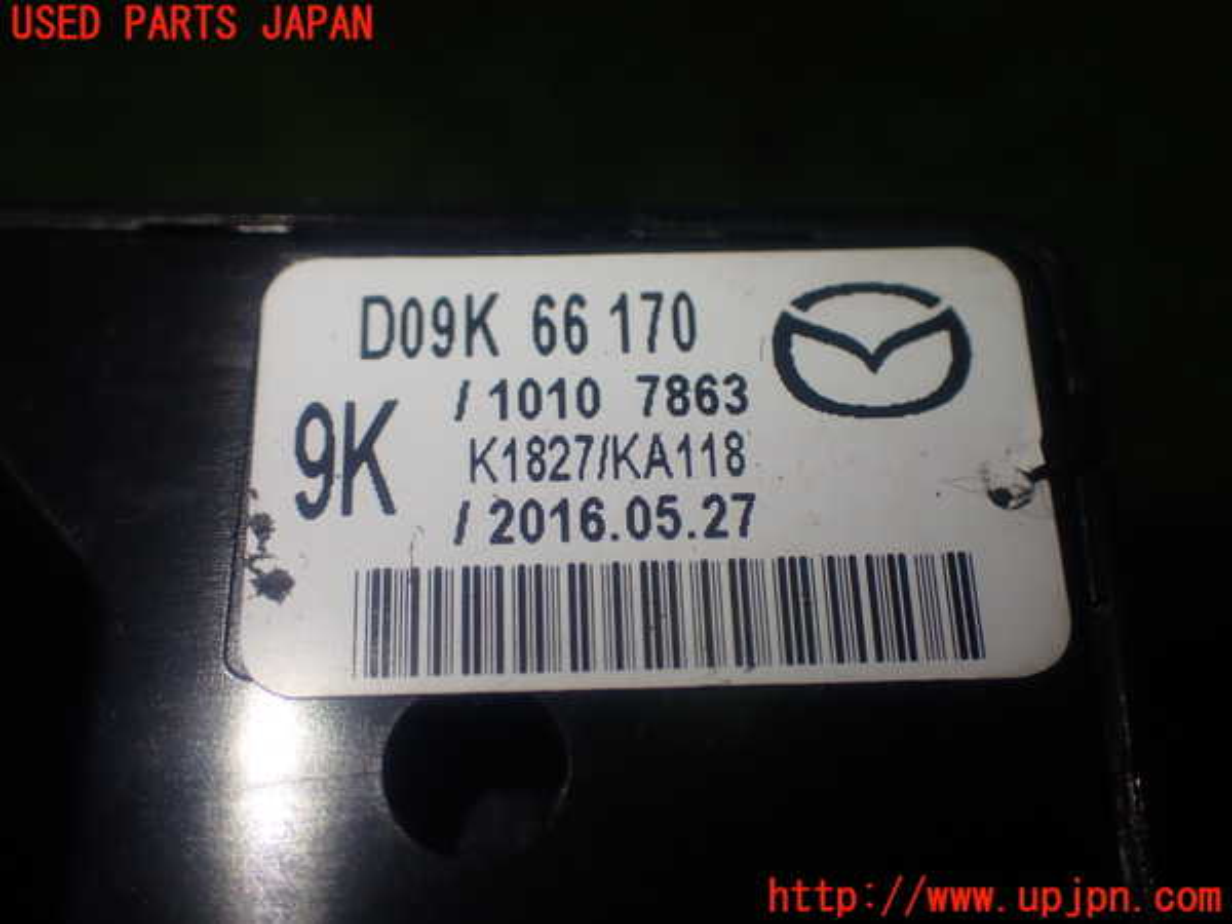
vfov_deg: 32.9
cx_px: 616
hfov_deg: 42.9
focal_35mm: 44
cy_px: 462
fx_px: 1566
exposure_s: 1/125
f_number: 2.9
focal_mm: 7.84
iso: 100
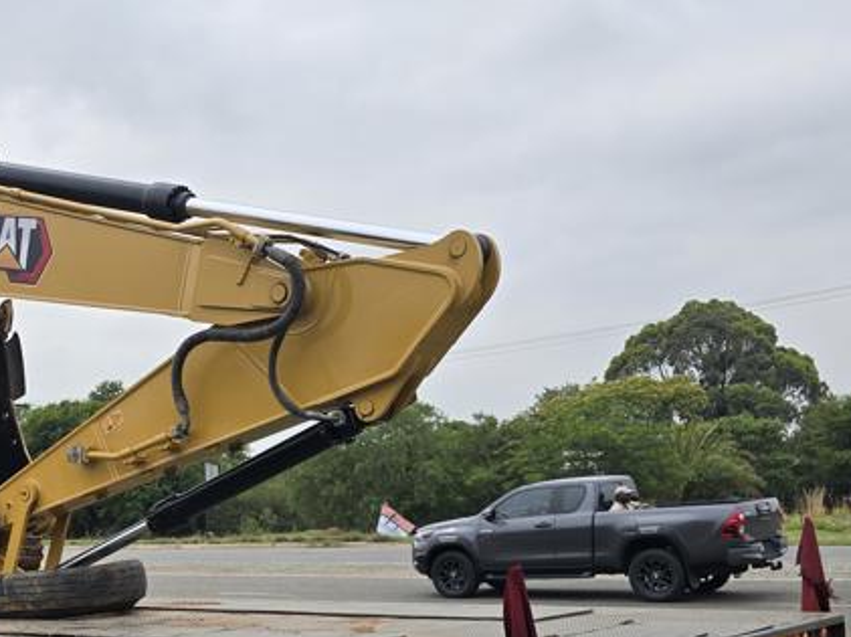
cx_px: 10
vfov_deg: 25.9
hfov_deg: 31.9
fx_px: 1376
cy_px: 449
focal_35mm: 56
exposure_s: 1/792
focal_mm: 6.3
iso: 12
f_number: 1.7
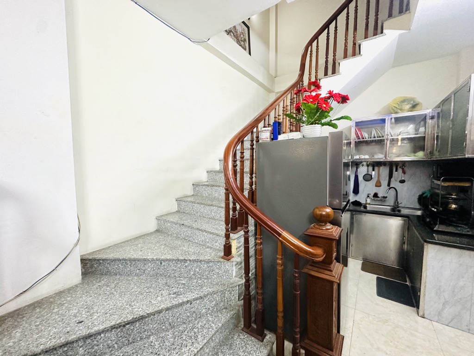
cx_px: 237
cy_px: 178
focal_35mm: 14
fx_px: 192
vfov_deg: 85.7
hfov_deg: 102.1
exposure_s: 1/50
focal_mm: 2.22
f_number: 2.2
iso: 320
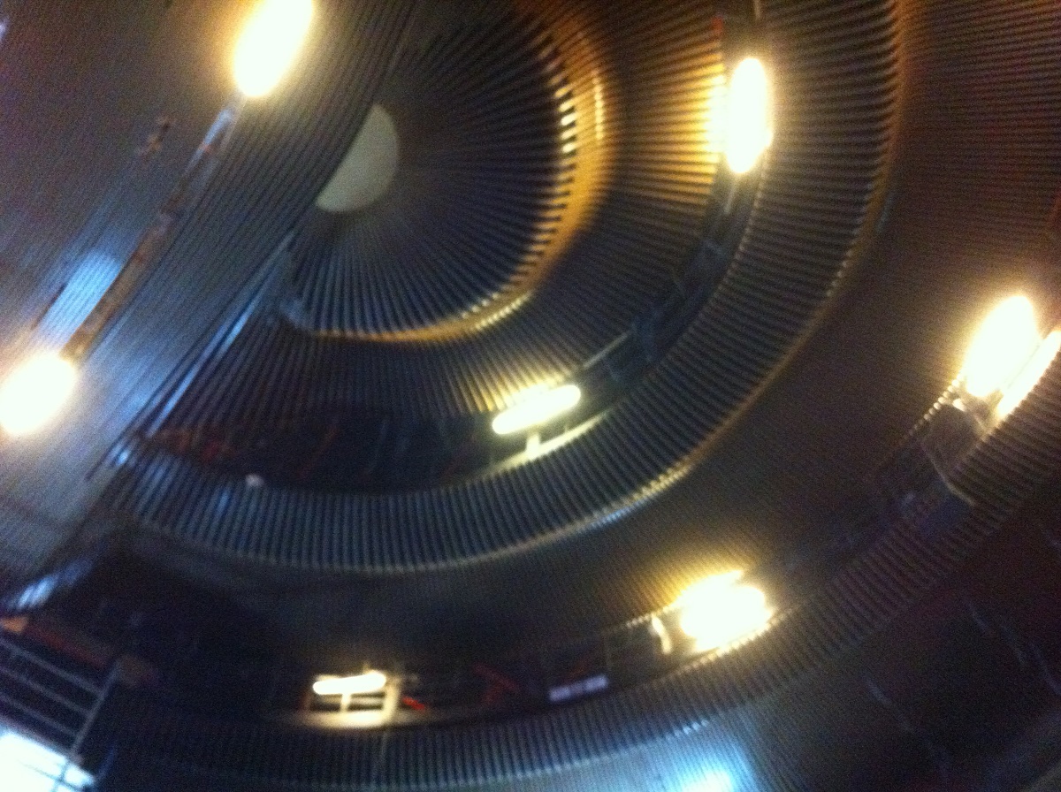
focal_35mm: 35
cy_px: 396
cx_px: 530
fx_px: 1071
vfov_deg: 40.6
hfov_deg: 52.7
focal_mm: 3.85
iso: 1000
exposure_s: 1/17
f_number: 2.8
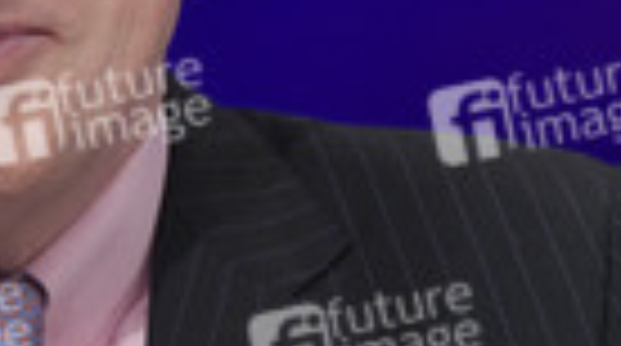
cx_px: -25
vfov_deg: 7.9
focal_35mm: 151
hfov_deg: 14.0
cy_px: 0
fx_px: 2482
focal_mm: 44
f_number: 5.6
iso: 1600
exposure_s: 1/160
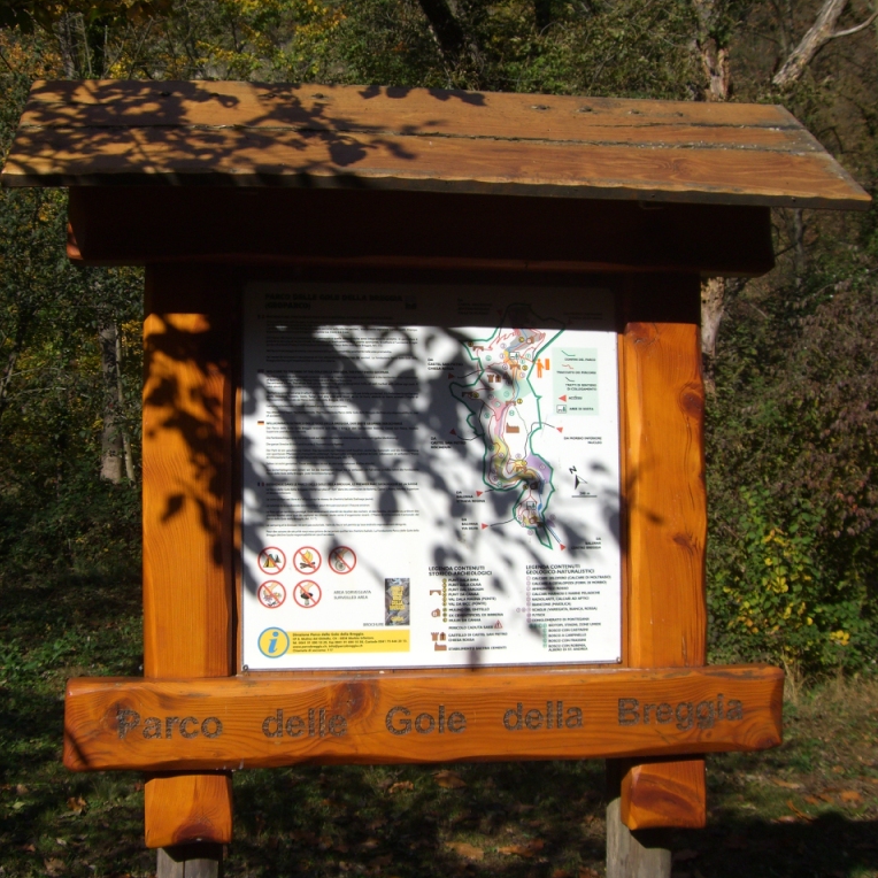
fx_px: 1291
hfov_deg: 37.5
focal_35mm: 45
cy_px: 439
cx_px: 375
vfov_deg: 37.6
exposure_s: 1/640
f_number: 4.3
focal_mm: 6.2
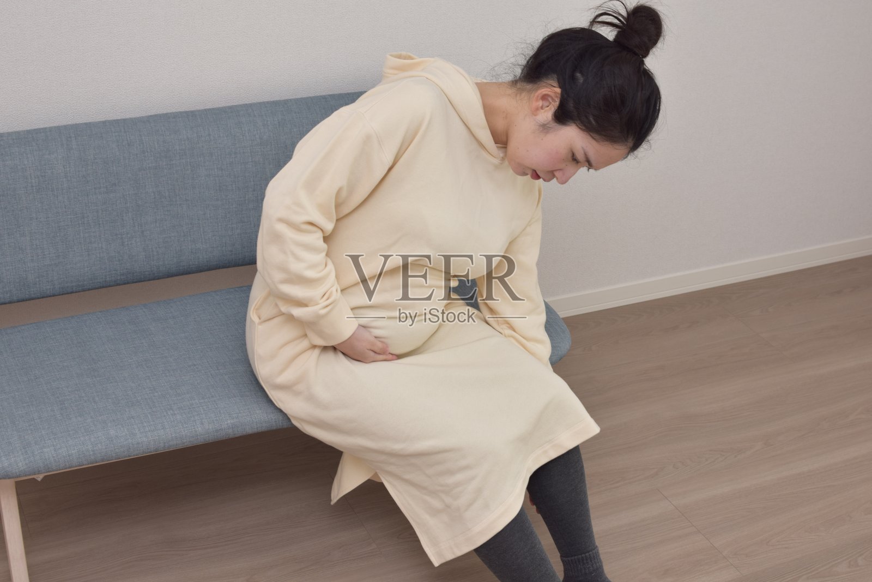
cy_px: 291
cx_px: 436
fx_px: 1272
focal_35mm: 52
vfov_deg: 25.8
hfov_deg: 37.8
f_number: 5.6
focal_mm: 35
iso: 320
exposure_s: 1/80
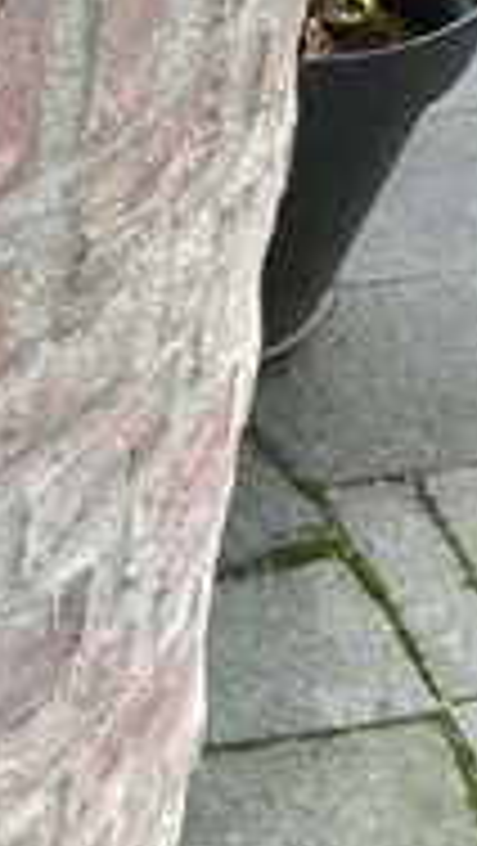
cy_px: 162
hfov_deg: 11.1
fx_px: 2334
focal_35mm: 104
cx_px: -315
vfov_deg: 20.3
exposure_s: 1/289
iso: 20
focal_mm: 3.99
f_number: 1.8
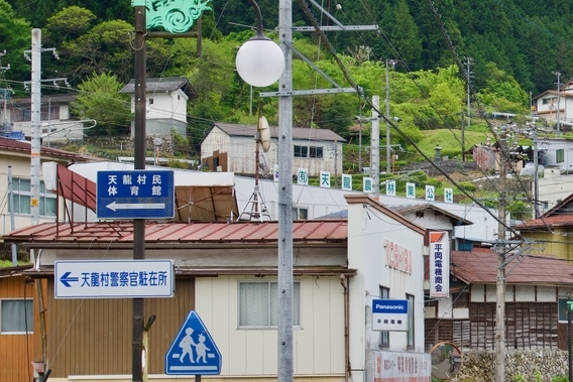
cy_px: 260
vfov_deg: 12.0
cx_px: 530
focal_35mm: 114
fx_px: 1815
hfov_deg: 17.6
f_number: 8
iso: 160
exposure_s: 1/160
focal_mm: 36
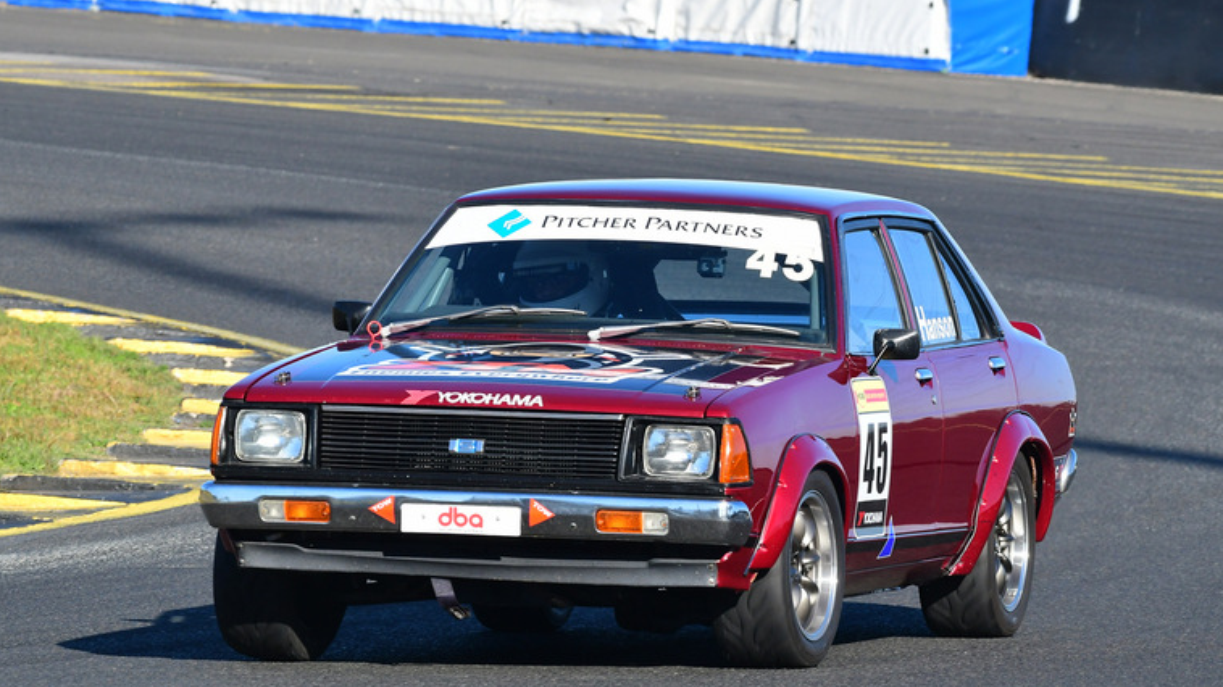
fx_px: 11834
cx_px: 603
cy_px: 348
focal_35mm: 365
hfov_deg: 5.9
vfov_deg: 3.3
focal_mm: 220
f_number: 10
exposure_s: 1/800
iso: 800
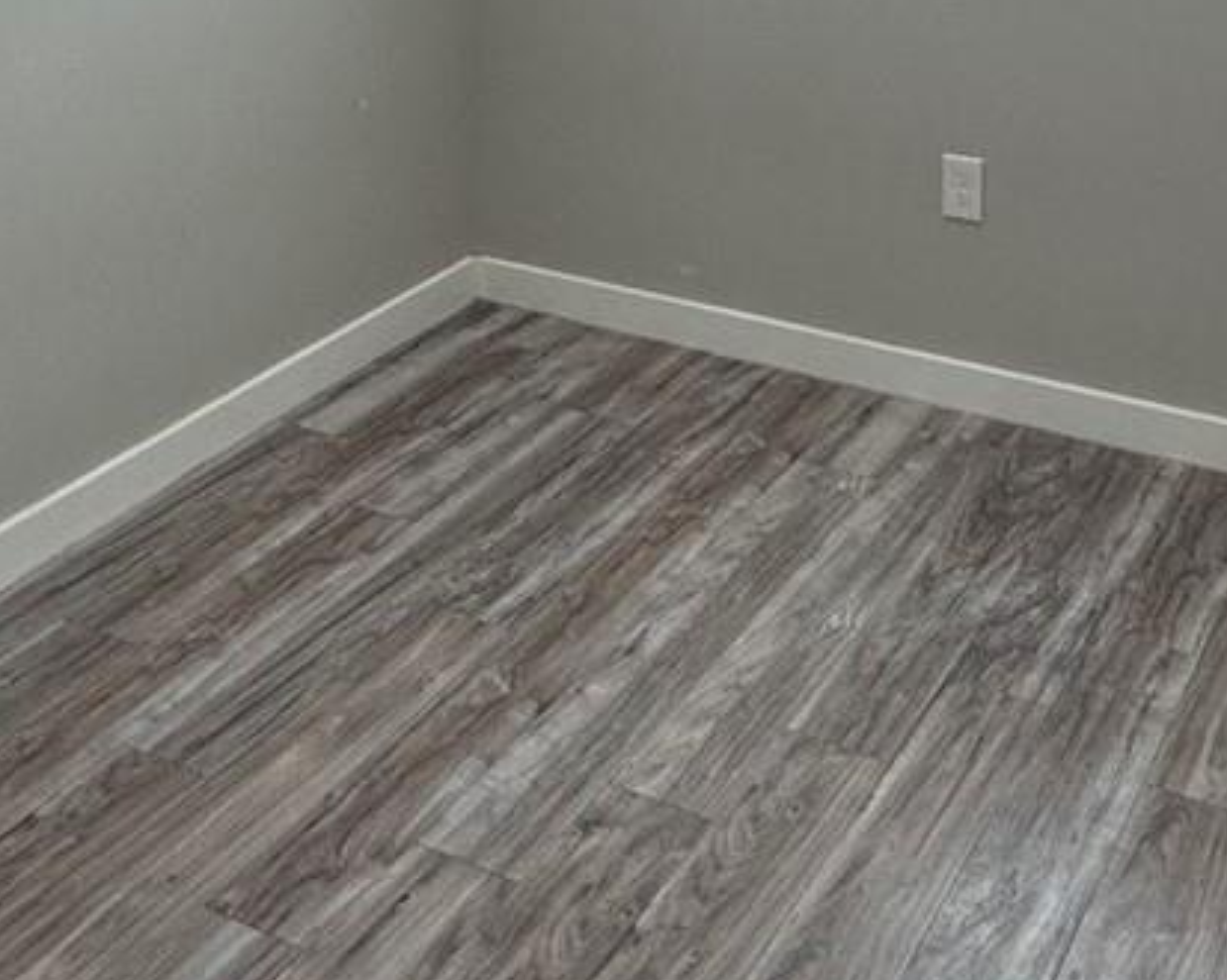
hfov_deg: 35.4
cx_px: 609
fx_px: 1924
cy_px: -190
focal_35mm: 53
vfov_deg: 25.7
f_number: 2.2
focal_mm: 2.22
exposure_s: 1/120
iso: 80
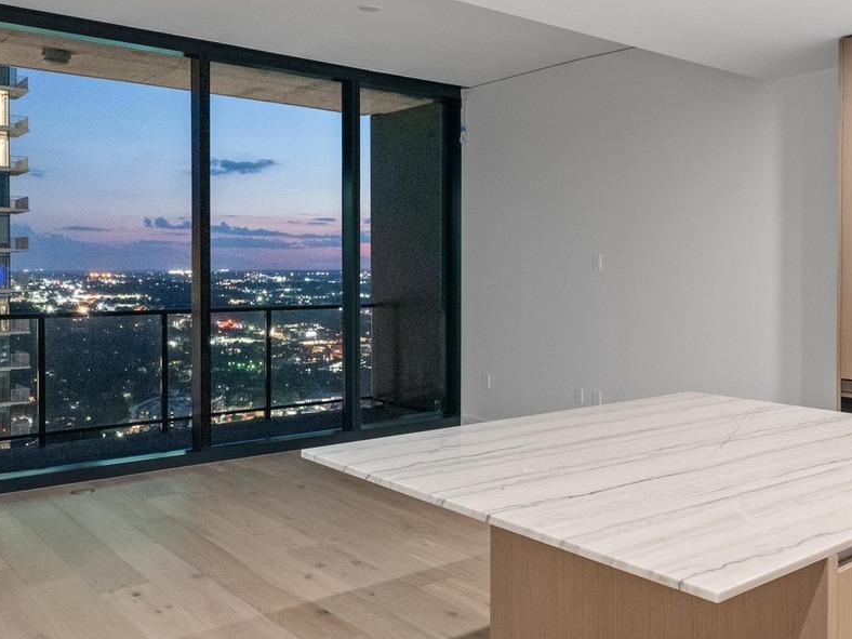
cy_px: 278
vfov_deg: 40.6
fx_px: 861
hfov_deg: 52.1
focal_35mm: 35
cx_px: 530
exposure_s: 1/8
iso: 2500
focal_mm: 14
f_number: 7.1
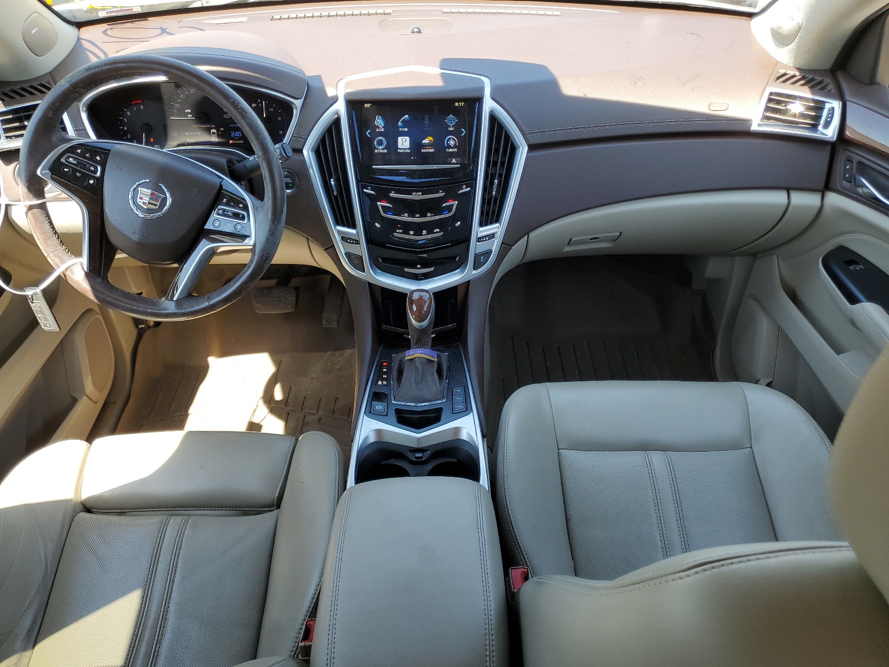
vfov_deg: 53.1
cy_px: 334
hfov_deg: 67.3
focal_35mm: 26
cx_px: 444
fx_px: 668
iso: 50
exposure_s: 1/238
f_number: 1.5
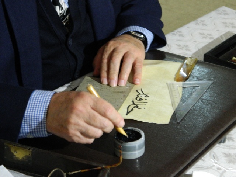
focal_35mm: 103
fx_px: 702
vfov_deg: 14.4
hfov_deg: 19.1
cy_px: 88
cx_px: 118
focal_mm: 18.6
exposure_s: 1/5
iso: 400
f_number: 4.5
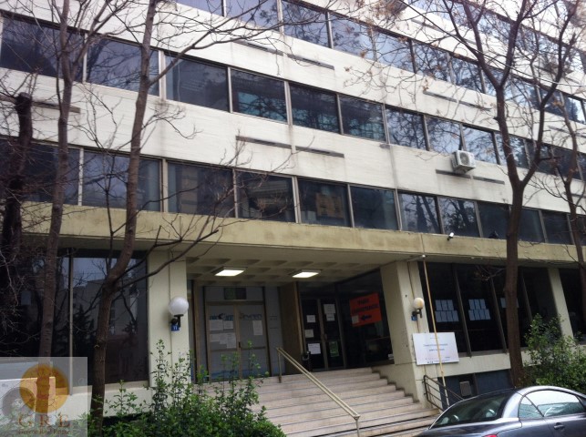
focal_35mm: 35
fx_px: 592
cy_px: 218
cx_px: 293
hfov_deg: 52.7
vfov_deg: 40.6
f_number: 2.8
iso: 100
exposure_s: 1/120
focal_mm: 3.85
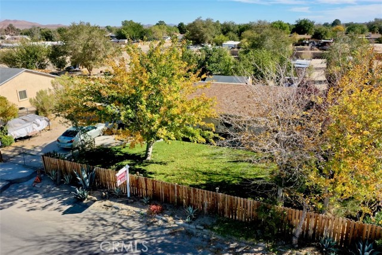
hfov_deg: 65.5
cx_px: 191
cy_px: 128
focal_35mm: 28
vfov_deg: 46.4
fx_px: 297
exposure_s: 1/500
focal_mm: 10.26
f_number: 6.3
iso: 100
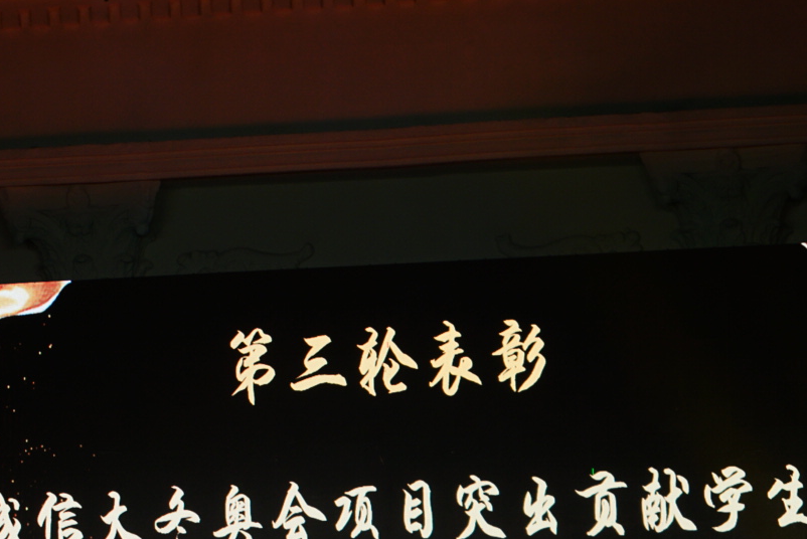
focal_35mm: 141
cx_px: 58
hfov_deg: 14.4
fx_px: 3163
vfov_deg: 9.7
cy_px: 540
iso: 200
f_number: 5.6
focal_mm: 70
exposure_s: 1/80
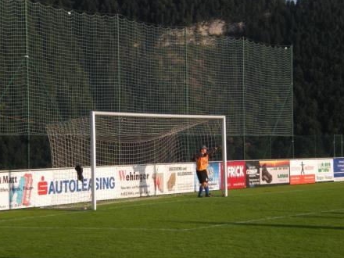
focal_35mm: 116
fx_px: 1153
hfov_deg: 17.0
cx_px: 171
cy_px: 128
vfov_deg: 12.8
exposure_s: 1/174
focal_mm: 18.9
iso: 64
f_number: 5.9
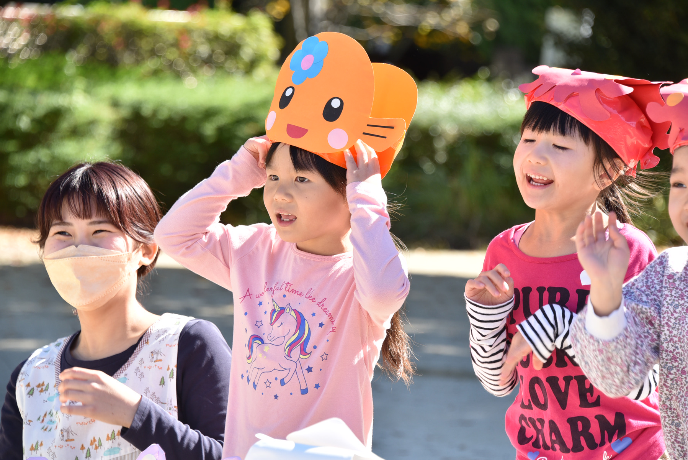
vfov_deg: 7.2
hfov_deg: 10.8
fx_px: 3633
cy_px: 230
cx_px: 344
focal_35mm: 190
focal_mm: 190
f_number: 8
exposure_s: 1/320
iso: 400
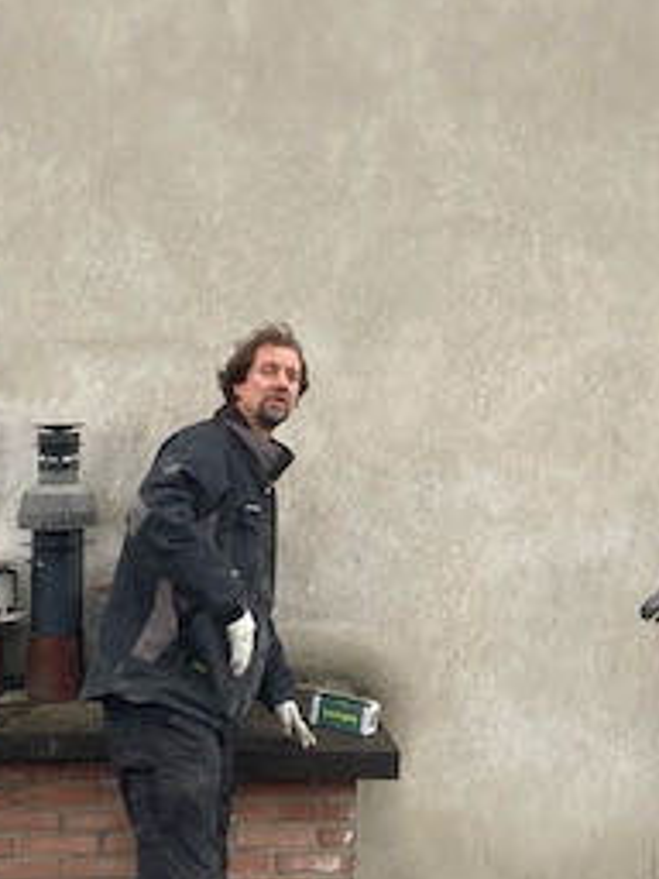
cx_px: 525
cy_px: 261
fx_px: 1777
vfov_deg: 27.5
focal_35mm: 70
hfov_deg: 20.8
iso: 20
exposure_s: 1/151
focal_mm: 3.99
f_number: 1.8
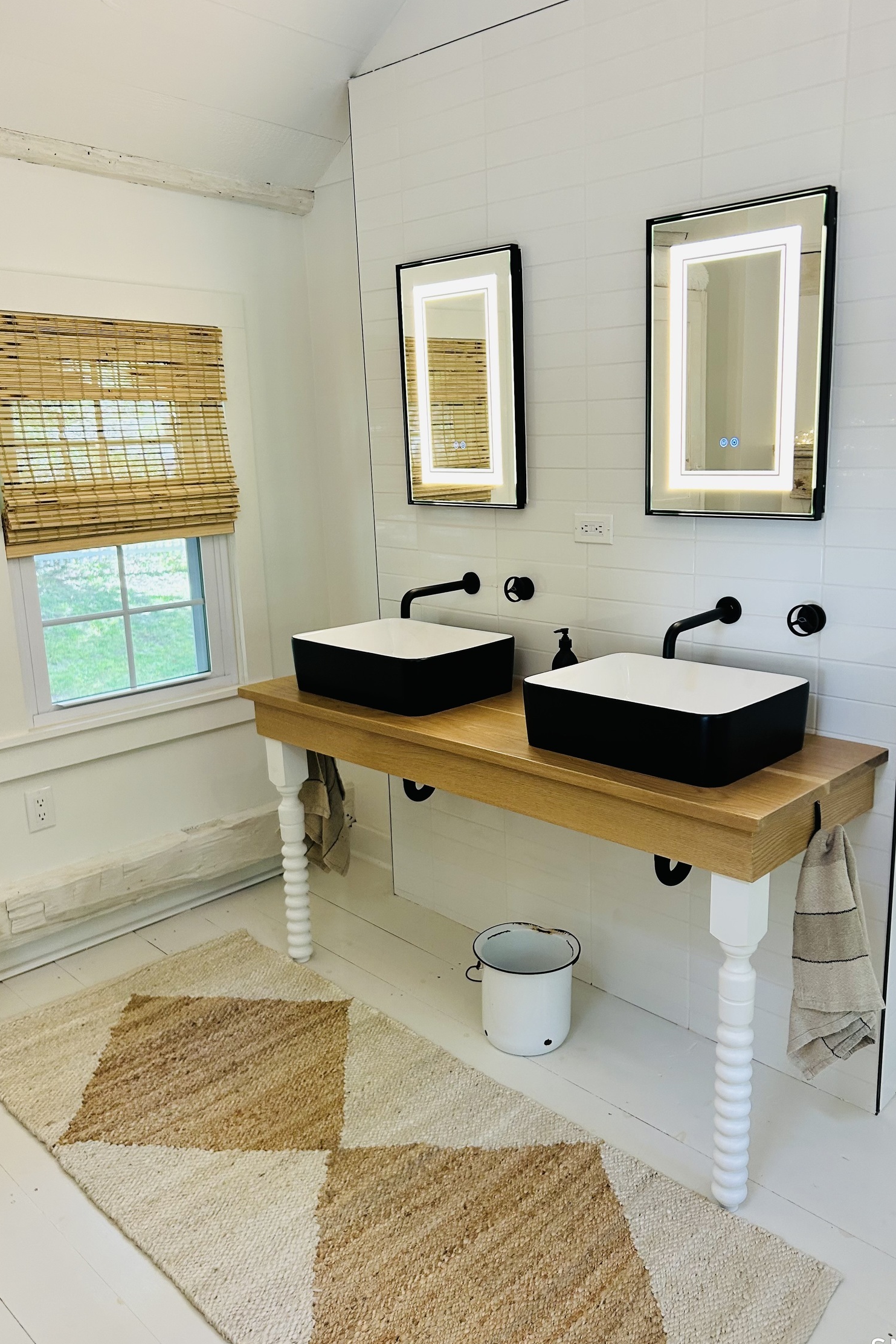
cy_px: 675
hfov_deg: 46.3
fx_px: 1045
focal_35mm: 28
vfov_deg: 65.5
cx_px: 509
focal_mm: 5.7
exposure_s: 1/114
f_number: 1.5
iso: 125
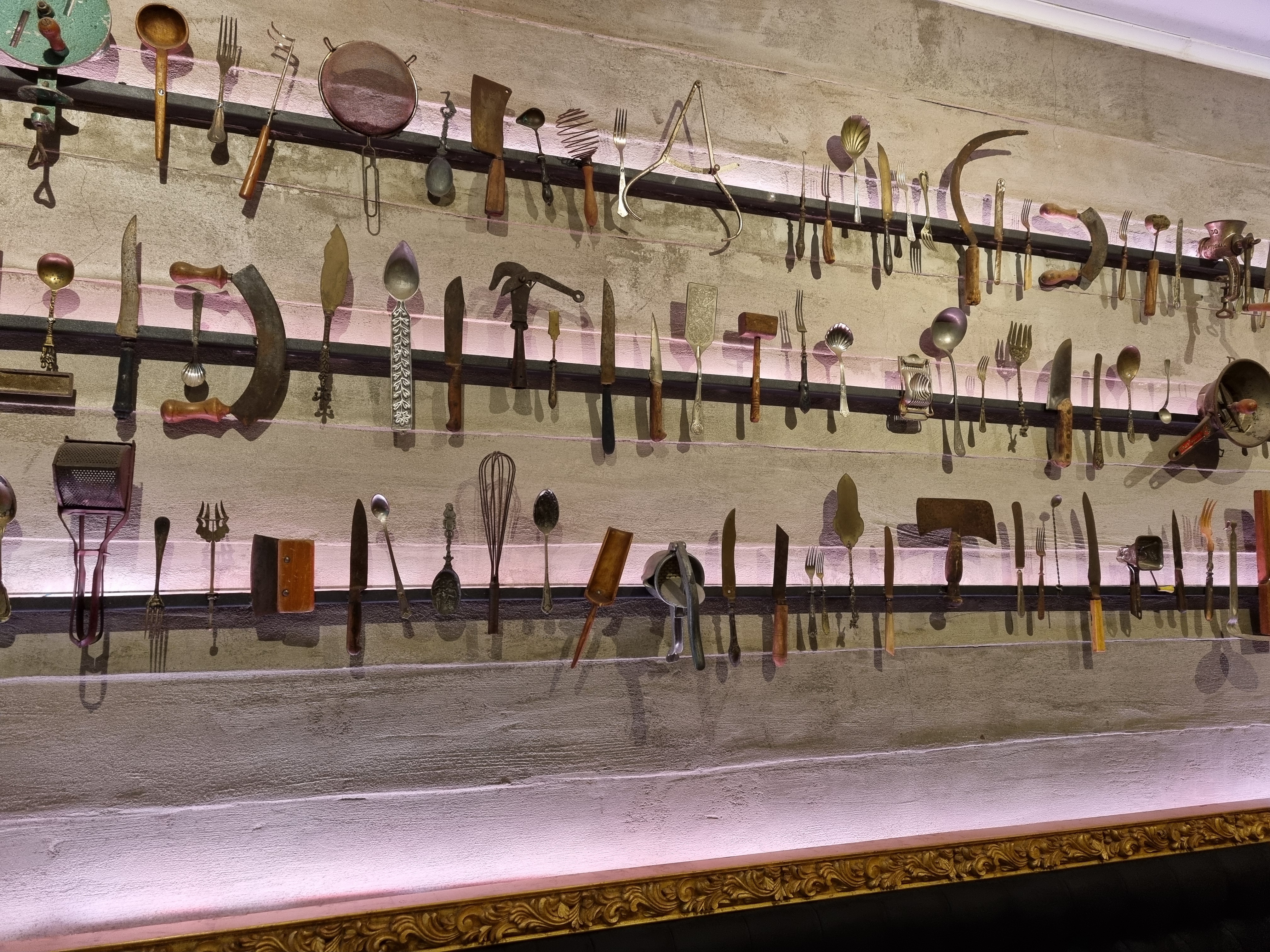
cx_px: 635
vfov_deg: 53.1
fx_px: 954
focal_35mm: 26
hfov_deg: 67.3
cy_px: 476
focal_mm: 5.4
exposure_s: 1/48
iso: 400
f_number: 1.8
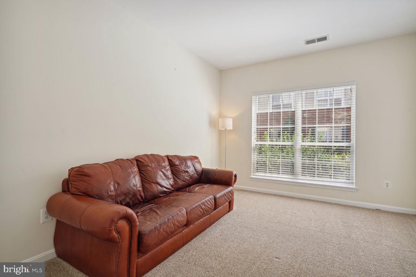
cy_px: 138
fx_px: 185
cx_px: 208
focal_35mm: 16
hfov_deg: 96.7
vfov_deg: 73.7
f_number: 8
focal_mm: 16
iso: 200
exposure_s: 1/80
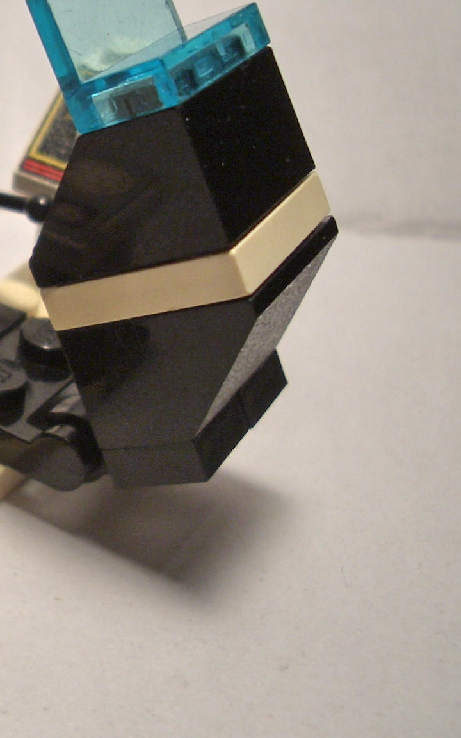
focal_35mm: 66
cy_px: 289
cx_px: -76
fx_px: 1326
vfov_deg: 31.0
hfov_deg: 18.8
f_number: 2.6
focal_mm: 5.8
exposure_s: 1/80
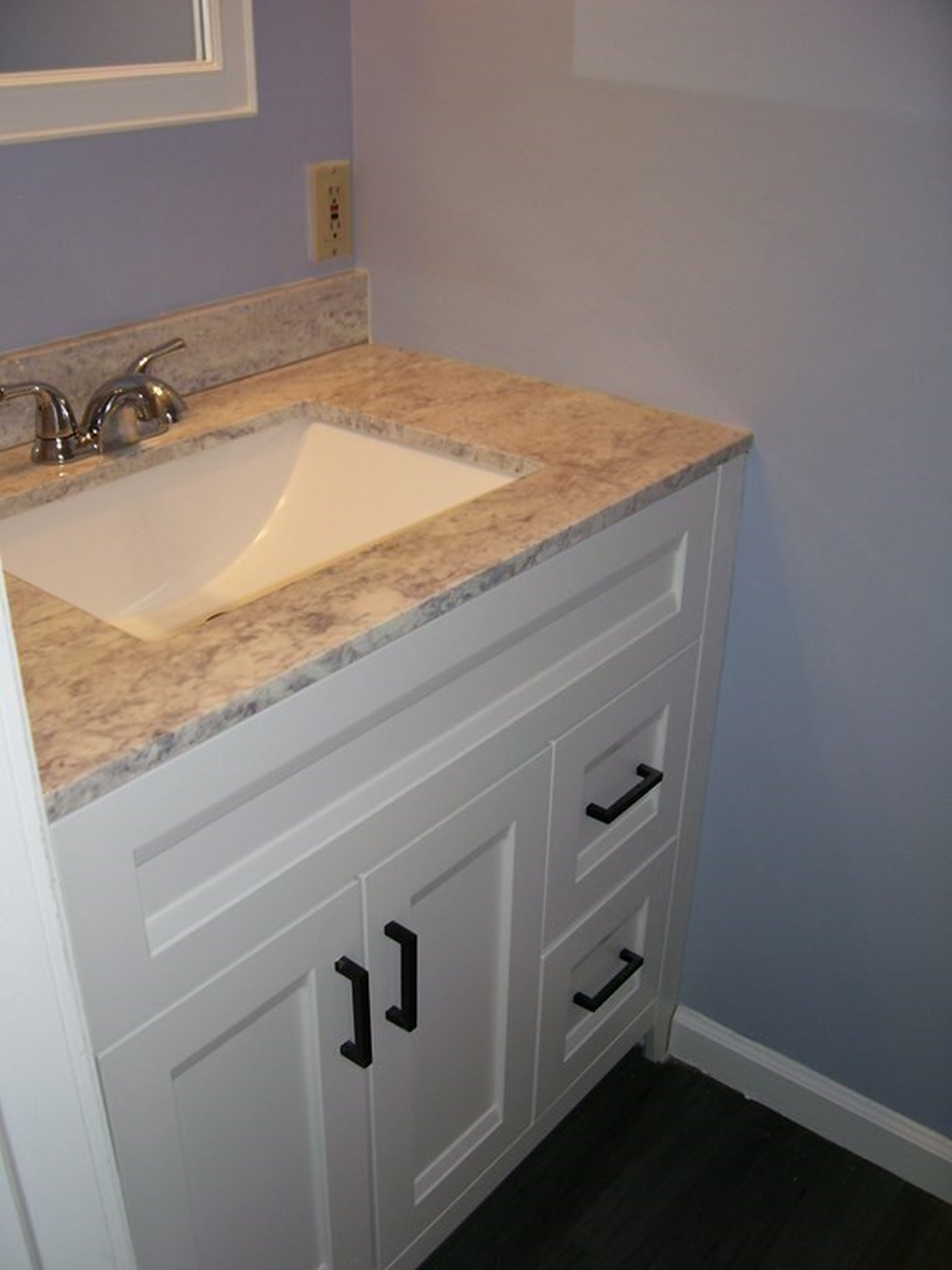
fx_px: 1247
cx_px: 476
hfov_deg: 41.8
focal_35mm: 34
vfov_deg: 54.0
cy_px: 635
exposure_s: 1/60
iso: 80
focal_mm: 5.6
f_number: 2.7
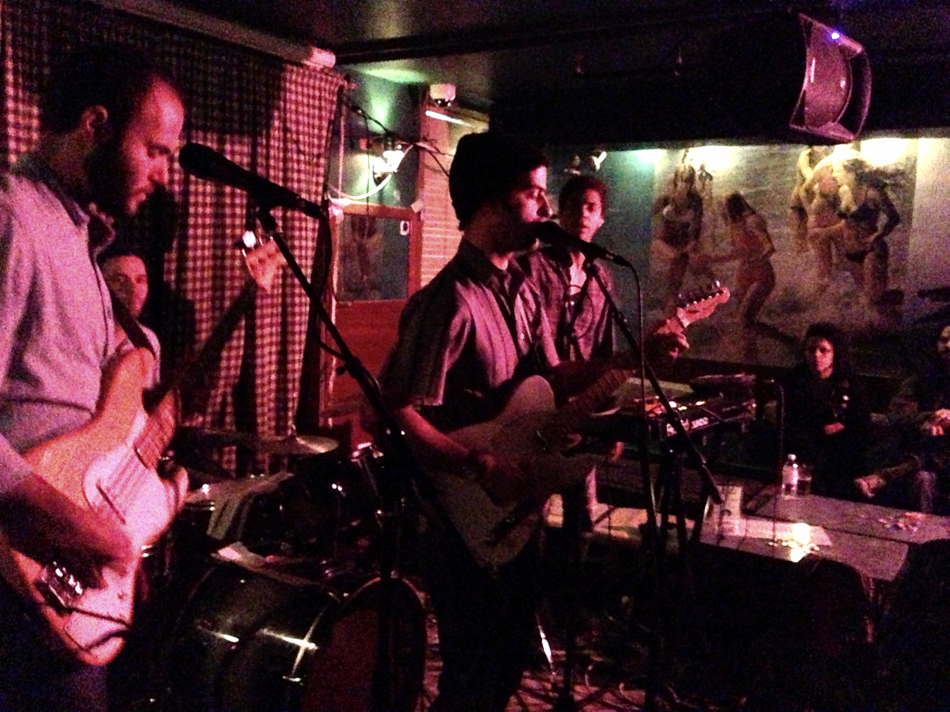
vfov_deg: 42.9
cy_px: 356
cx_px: 475
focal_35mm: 33
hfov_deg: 55.4
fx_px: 906
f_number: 2.4
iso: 3200
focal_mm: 4.13
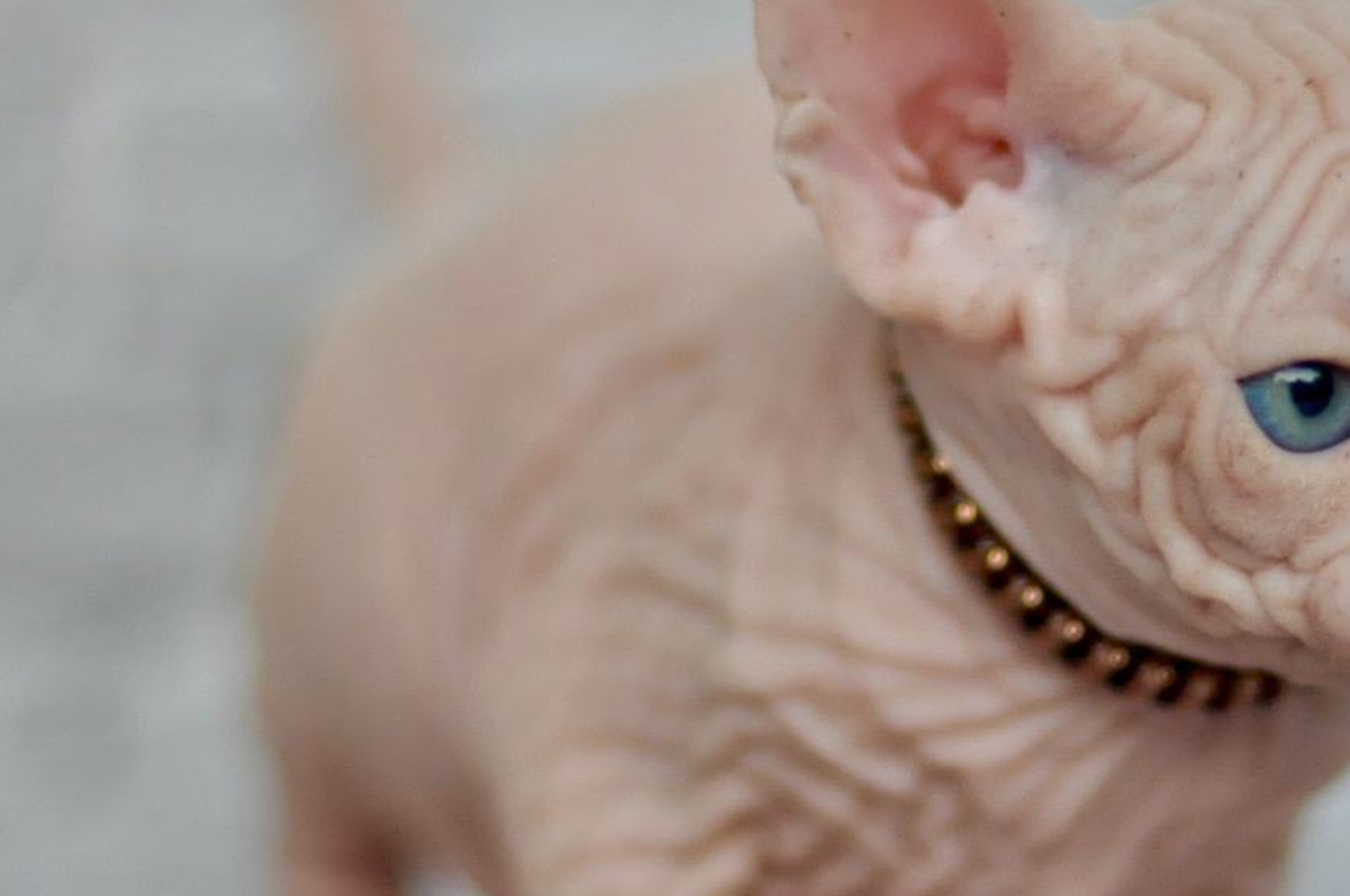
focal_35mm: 191
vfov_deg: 7.2
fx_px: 7153
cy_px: 415
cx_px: 1098
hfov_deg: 10.7
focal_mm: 50
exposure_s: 1/1250
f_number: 1.6
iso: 800
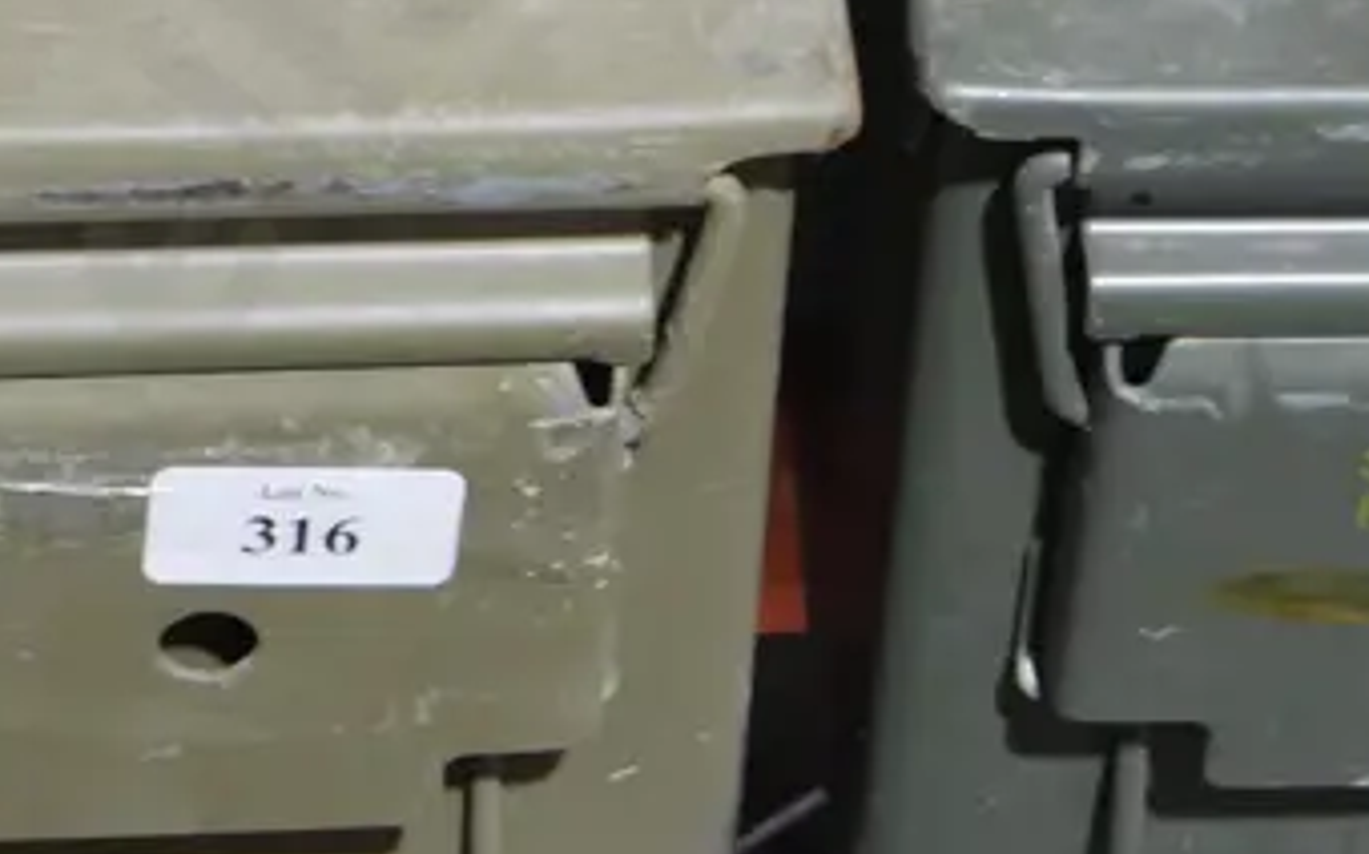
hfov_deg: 14.2
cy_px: -391
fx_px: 5481
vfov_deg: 8.7
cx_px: 658
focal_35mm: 147
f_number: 5.1
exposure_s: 1/60
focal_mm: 23
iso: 1000
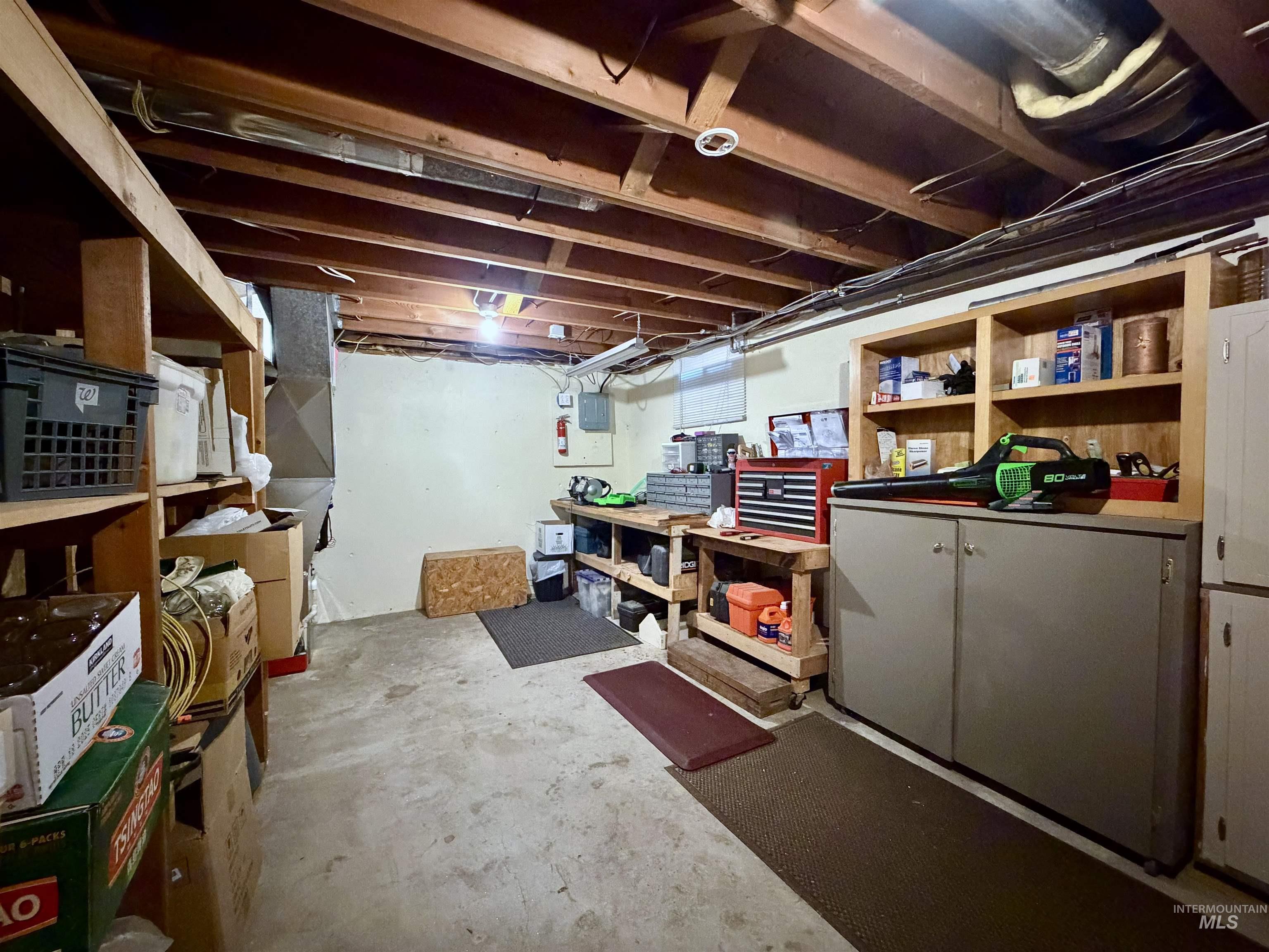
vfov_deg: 85.7
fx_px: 513
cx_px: 634
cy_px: 476
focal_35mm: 14
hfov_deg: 102.1
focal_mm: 2.22
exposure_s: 1/40
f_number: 2.2
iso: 1250
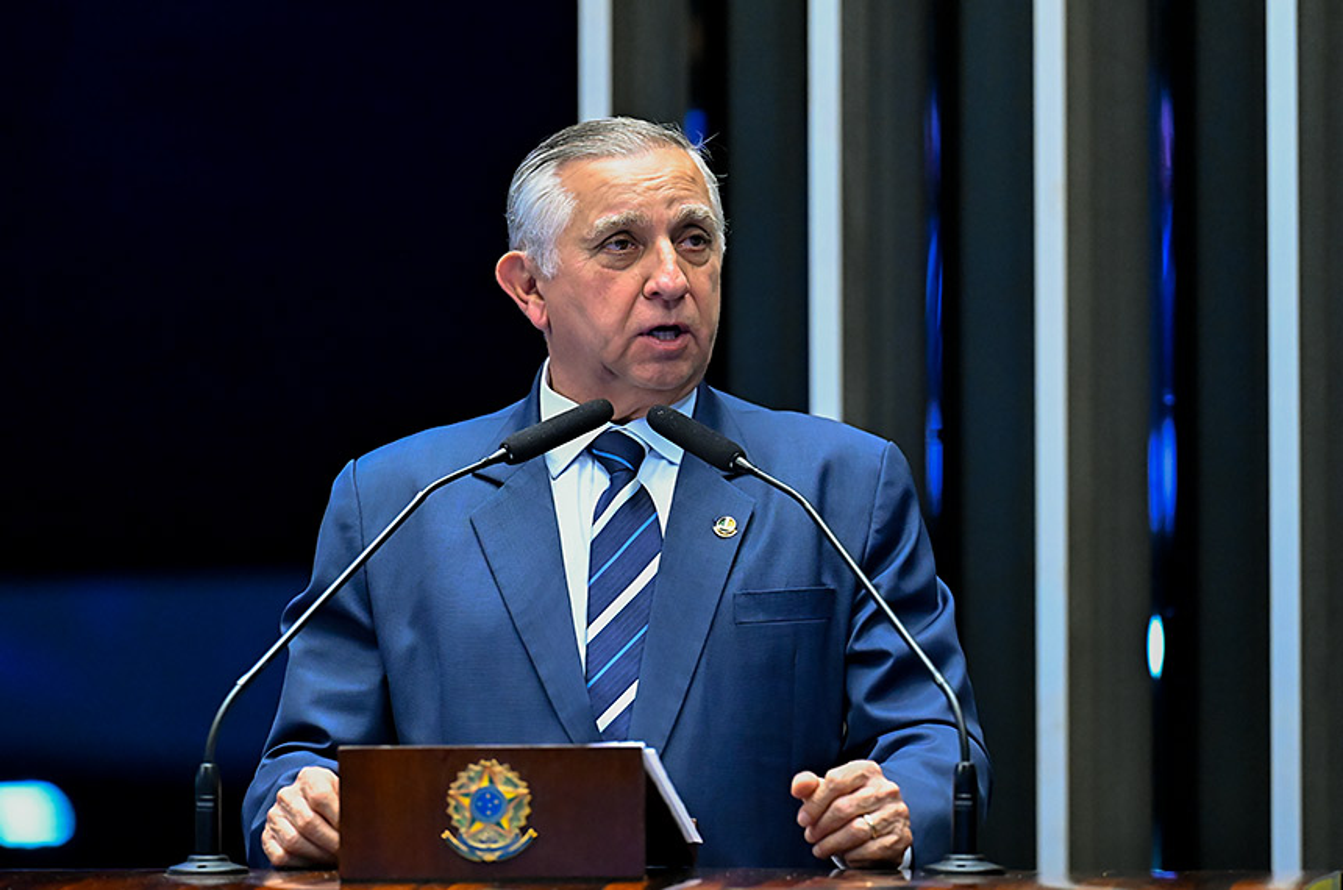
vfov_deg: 6.8
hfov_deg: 10.3
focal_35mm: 200
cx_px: 672
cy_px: 445
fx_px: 7447
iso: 6400
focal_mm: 200
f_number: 3.2
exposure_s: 1/160
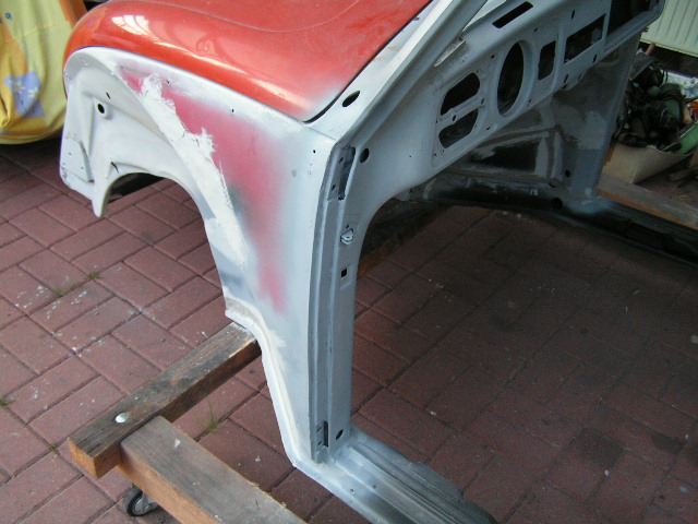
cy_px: 262
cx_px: 349
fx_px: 766
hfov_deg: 49.0
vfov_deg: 37.7
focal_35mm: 38
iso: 125
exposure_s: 1/40
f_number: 2.8
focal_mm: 6.3
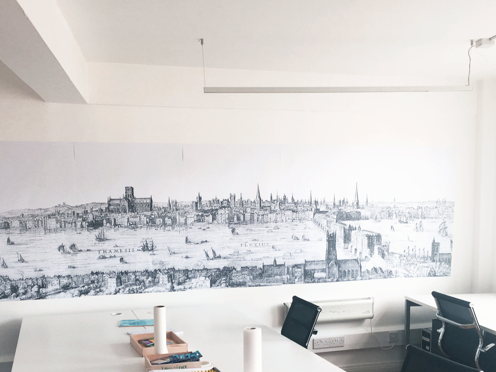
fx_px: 587
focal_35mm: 41
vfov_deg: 34.7
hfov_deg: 45.7
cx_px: 213
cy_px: 259
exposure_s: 1/50
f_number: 2.2
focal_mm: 4.15
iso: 25
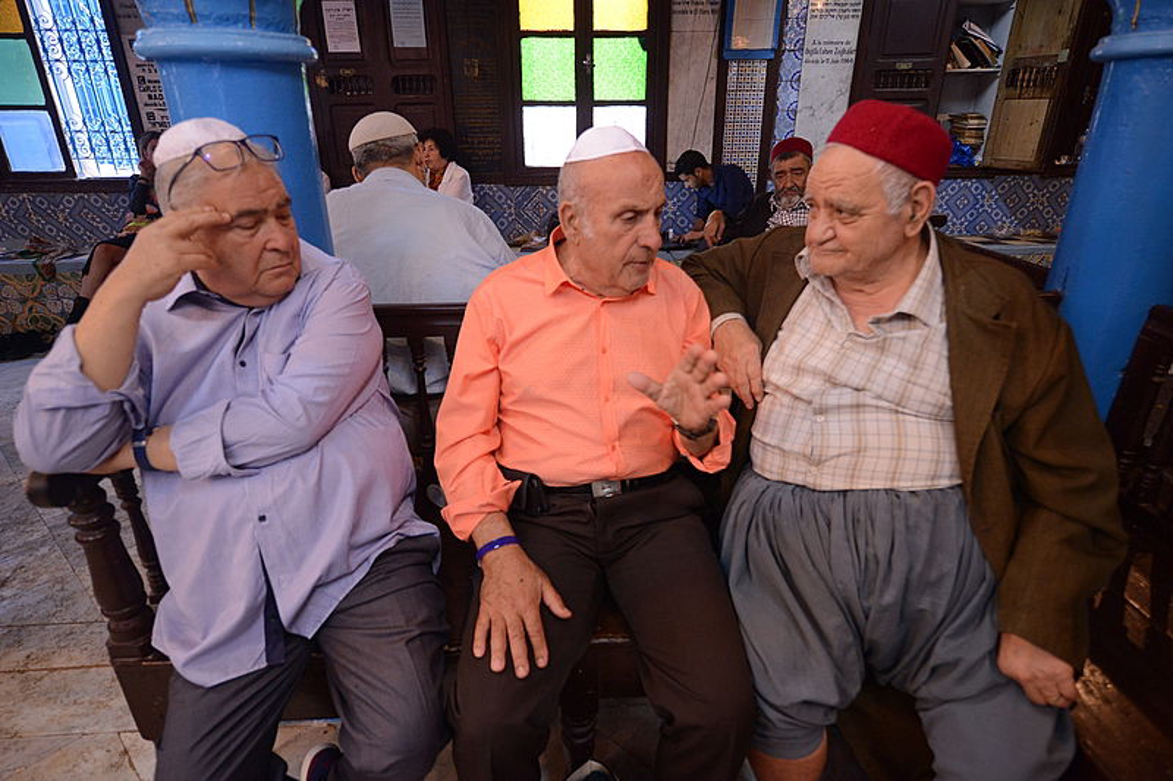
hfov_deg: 84.0
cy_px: 390
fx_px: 651
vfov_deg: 61.9
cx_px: 586
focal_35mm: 20
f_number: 3.2
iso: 2000
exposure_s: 1/80
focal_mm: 20
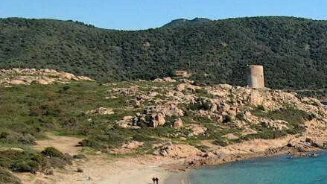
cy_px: 283
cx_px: 375
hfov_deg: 30.1
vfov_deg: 17.5
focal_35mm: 61
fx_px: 529
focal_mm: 4.39
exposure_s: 1/800
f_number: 2.8
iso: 100
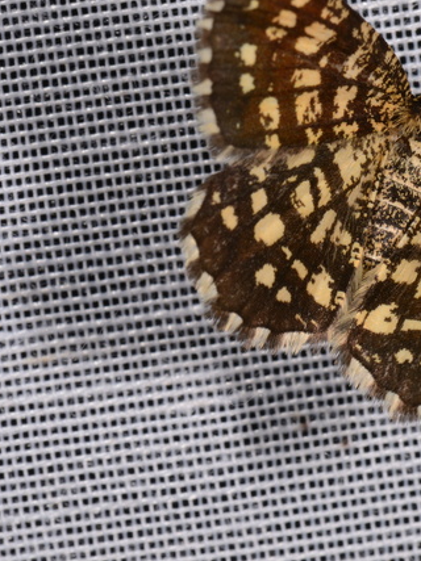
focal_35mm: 227
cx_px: 396
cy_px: 246
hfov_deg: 6.5
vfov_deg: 8.7
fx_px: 3681
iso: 100
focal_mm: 85
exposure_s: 1/60
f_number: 25
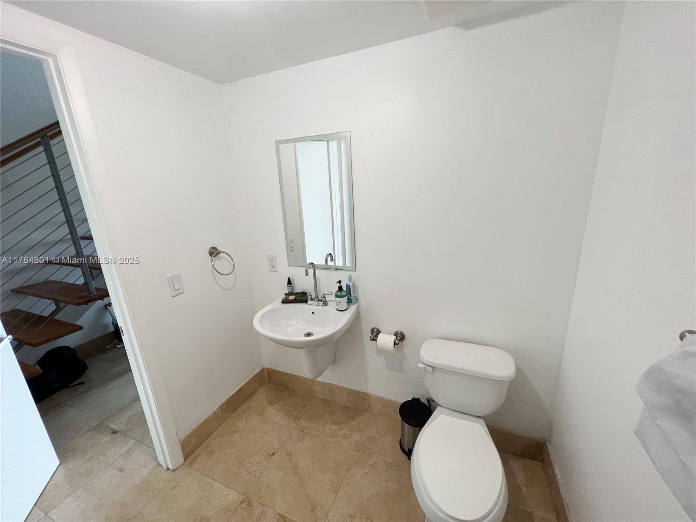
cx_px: 348
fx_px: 261
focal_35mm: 13
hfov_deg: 106.2
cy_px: 261
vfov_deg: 89.9
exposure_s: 1/120
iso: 125
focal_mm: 1.57
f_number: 1.8
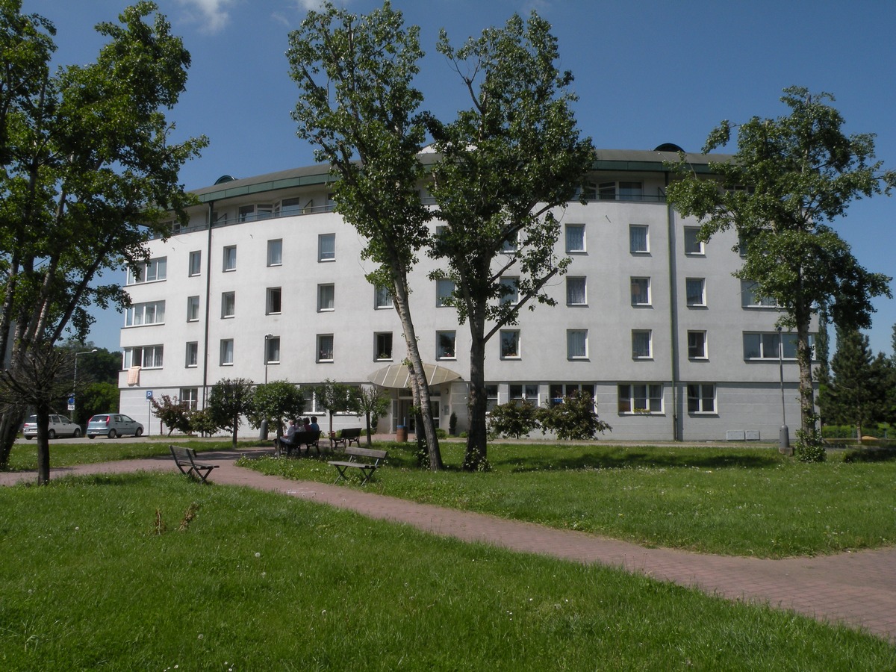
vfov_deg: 42.9
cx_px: 448
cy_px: 336
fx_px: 854
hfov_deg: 55.4
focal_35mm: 33
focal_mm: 5.8
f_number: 8
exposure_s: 1/280
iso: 64
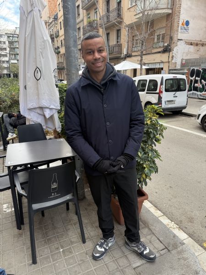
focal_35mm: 24
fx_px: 190
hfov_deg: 56.8
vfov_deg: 71.6
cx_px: 103
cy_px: 138
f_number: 1.78
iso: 80
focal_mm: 6.76
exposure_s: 1/169
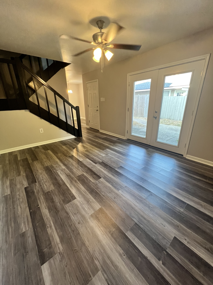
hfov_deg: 89.9
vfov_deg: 106.2
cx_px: 106
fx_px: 107
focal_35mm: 13
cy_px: 142
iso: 200
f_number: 1.8
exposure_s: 1/60
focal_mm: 1.57
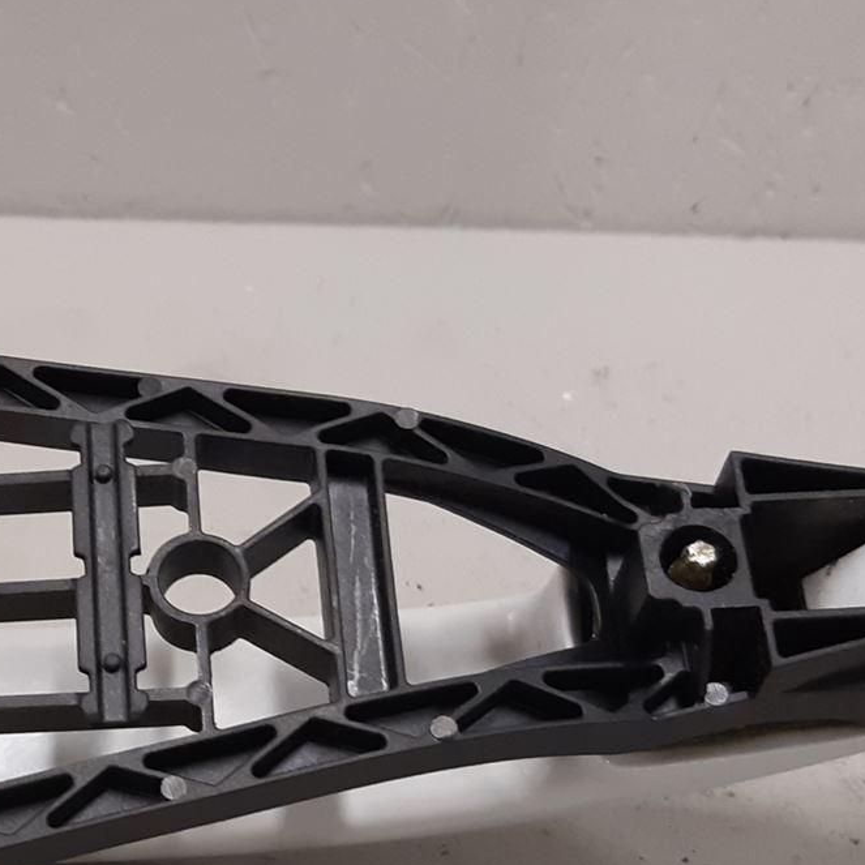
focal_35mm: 71
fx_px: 2007
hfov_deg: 23.3
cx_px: 4
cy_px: 672
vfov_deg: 24.0
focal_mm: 3.93
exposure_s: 1/50
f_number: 1.7
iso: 160
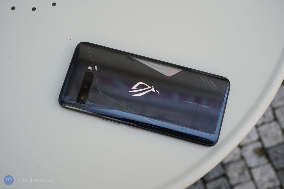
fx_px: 434
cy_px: 94
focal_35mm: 55
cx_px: 142
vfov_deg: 24.6
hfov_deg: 36.3
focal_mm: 55
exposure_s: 1/125
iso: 320
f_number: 7.1
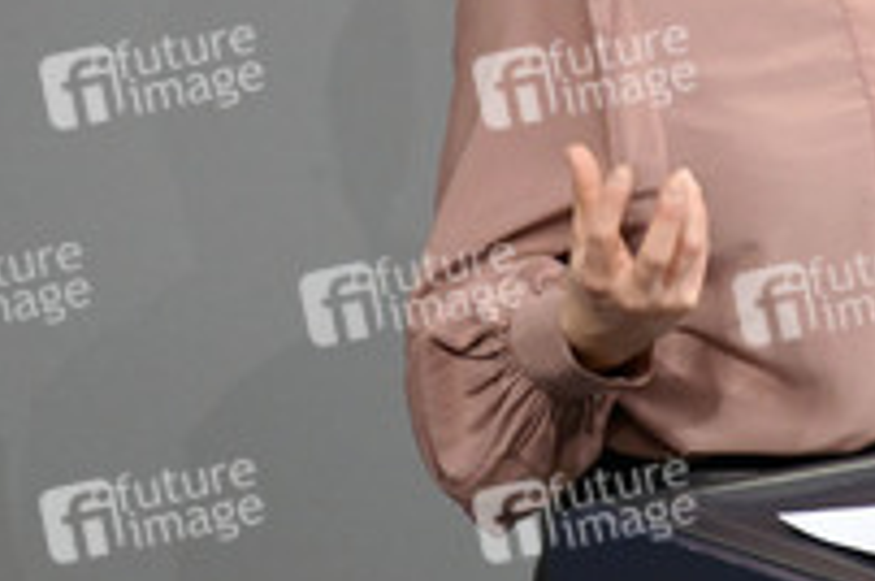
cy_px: -30
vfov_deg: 1.4
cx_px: 903
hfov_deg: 2.1
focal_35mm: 1006
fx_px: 24412
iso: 8000
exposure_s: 1/250
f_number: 5.6
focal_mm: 450
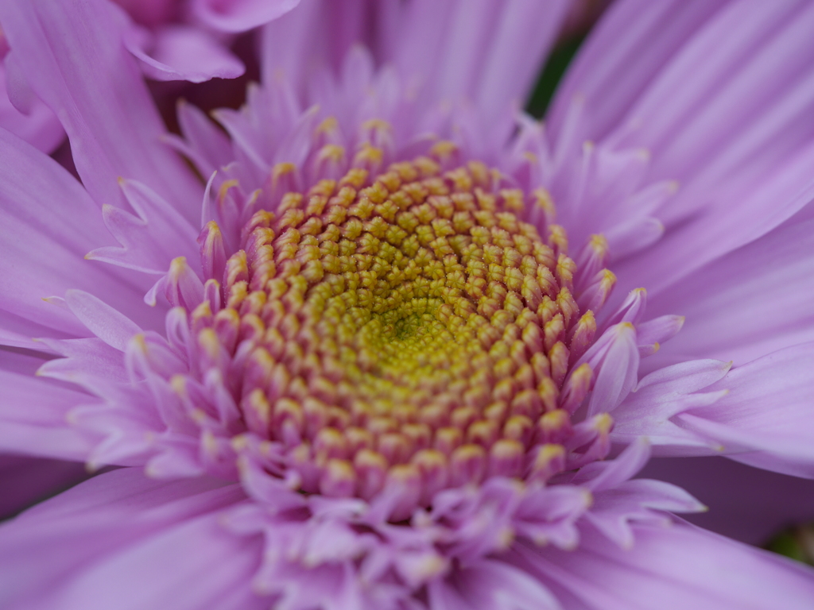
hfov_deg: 16.4
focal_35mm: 120
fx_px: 2822
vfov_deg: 12.3
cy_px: 305
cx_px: 407
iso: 200
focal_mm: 60
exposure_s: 1/500
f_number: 2.8
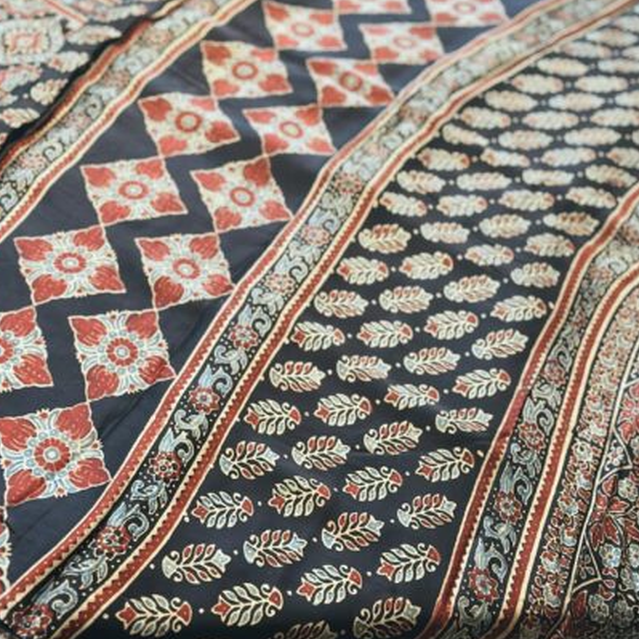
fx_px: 1316
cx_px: 332
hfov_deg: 27.3
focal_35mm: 63
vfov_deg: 27.2
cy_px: 259
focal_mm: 6.86
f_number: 1.78
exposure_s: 1/60
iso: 250
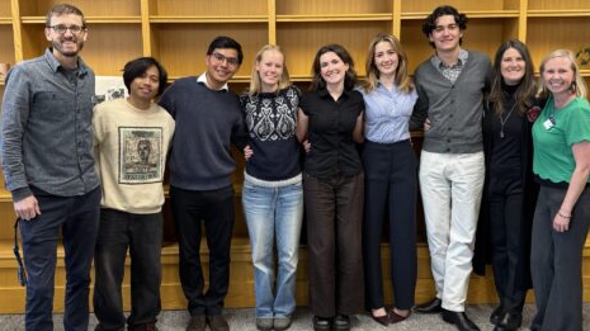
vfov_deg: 32.7
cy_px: 143
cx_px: 297
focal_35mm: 36
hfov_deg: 55.3
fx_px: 563
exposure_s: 1/60
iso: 160
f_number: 1.78
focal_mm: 6.76
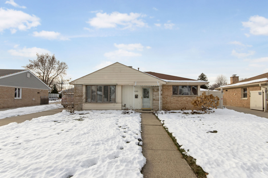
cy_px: 89
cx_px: 134
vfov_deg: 77.3
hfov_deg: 100.4
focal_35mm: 15
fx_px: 112
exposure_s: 1/1000
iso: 800
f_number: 11
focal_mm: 10
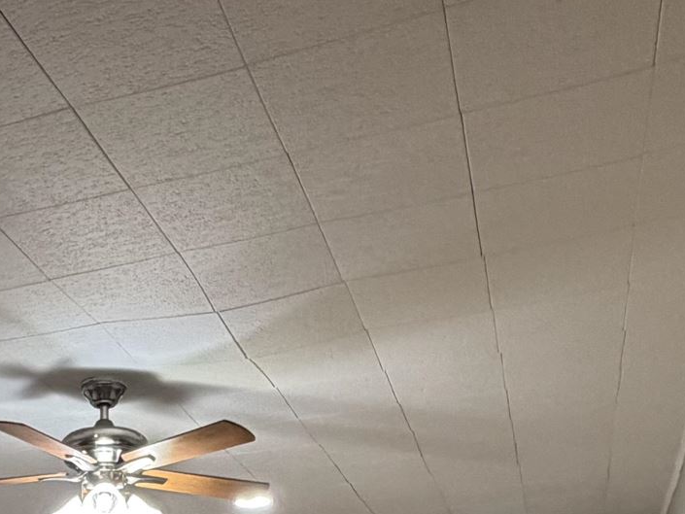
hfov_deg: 30.4
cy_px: 847
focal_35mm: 61
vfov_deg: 19.6
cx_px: 85
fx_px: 1207
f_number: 2.2
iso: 250
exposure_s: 1/60
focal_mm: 2.22
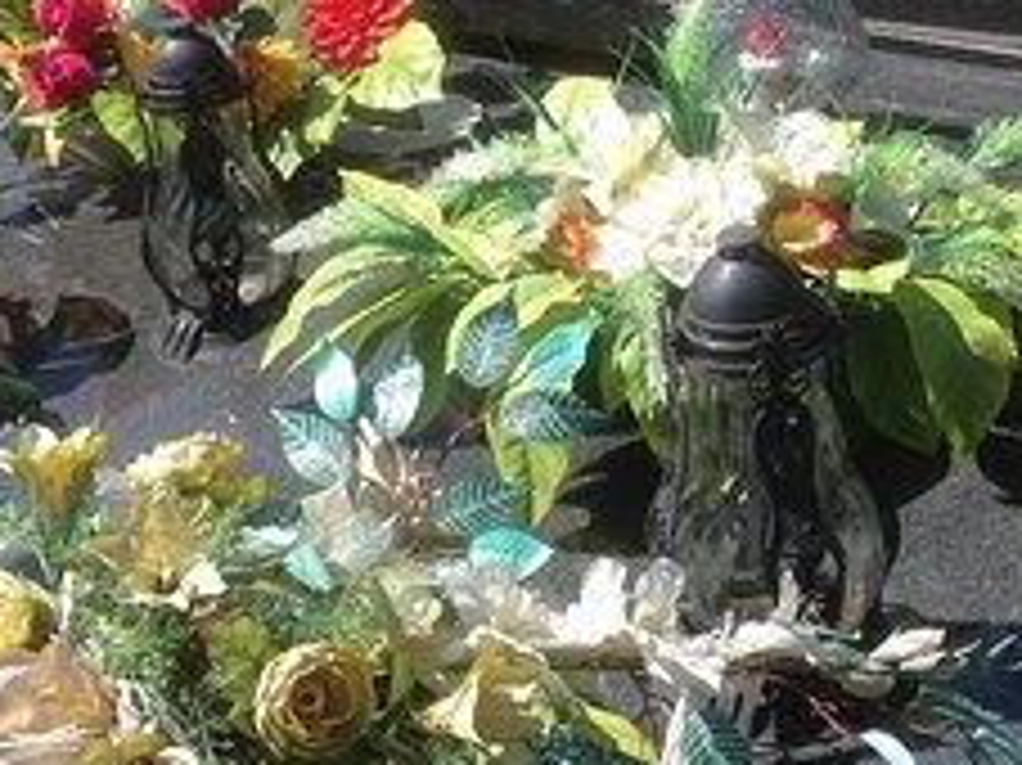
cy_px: 72
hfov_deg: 21.1
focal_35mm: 93
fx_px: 2744
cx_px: 428
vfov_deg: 15.7
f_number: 2.4
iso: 50
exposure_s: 1/1261
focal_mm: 4.12
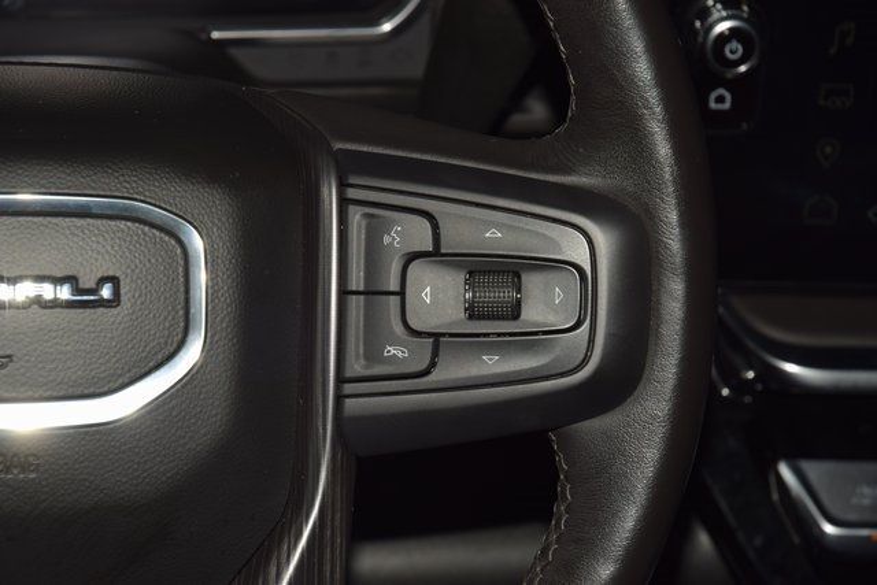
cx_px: 438
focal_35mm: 105
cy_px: 292
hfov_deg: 19.5
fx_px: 2558
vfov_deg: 13.0
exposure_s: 1/125
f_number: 8
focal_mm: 70
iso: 100
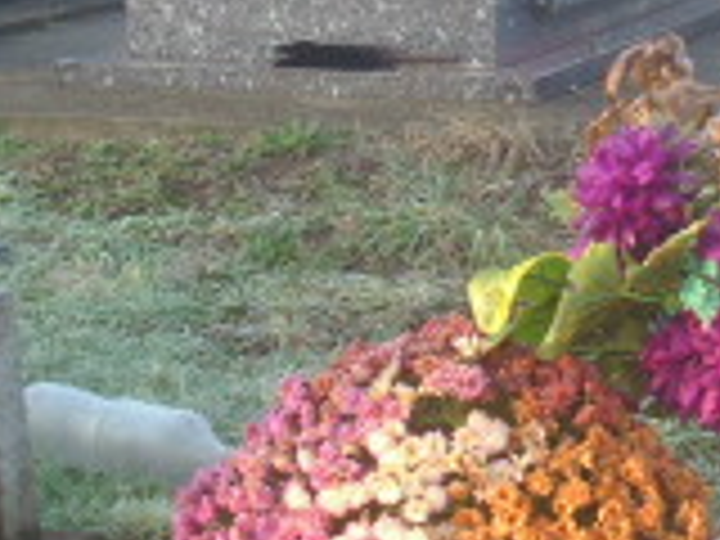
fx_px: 3744
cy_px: 171
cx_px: 860
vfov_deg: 8.2
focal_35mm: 180
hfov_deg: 10.8
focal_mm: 7.6
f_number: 3.1
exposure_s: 1/96
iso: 50
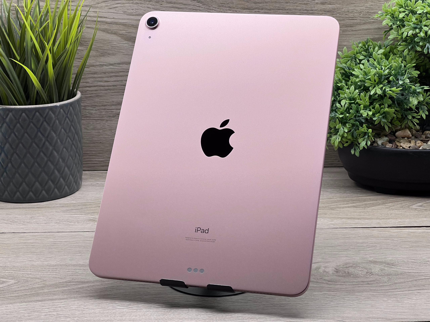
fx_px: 956
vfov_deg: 19.1
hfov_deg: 25.3
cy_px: 161
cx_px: 215
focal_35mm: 77
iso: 40
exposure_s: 1/100
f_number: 2.8
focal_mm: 9
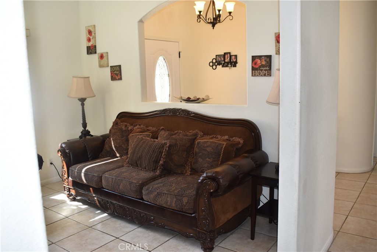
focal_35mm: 30
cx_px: 188
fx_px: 314
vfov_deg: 43.6
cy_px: 126
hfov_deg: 61.9
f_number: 5.6
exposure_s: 1/125
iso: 640
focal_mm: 20
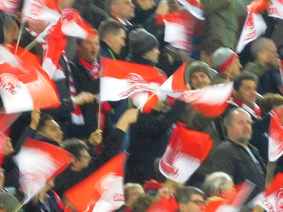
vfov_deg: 2.2
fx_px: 5517
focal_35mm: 675
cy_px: 209
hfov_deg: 2.9
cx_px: 146
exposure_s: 1/20
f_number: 5.8
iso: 800
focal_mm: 50
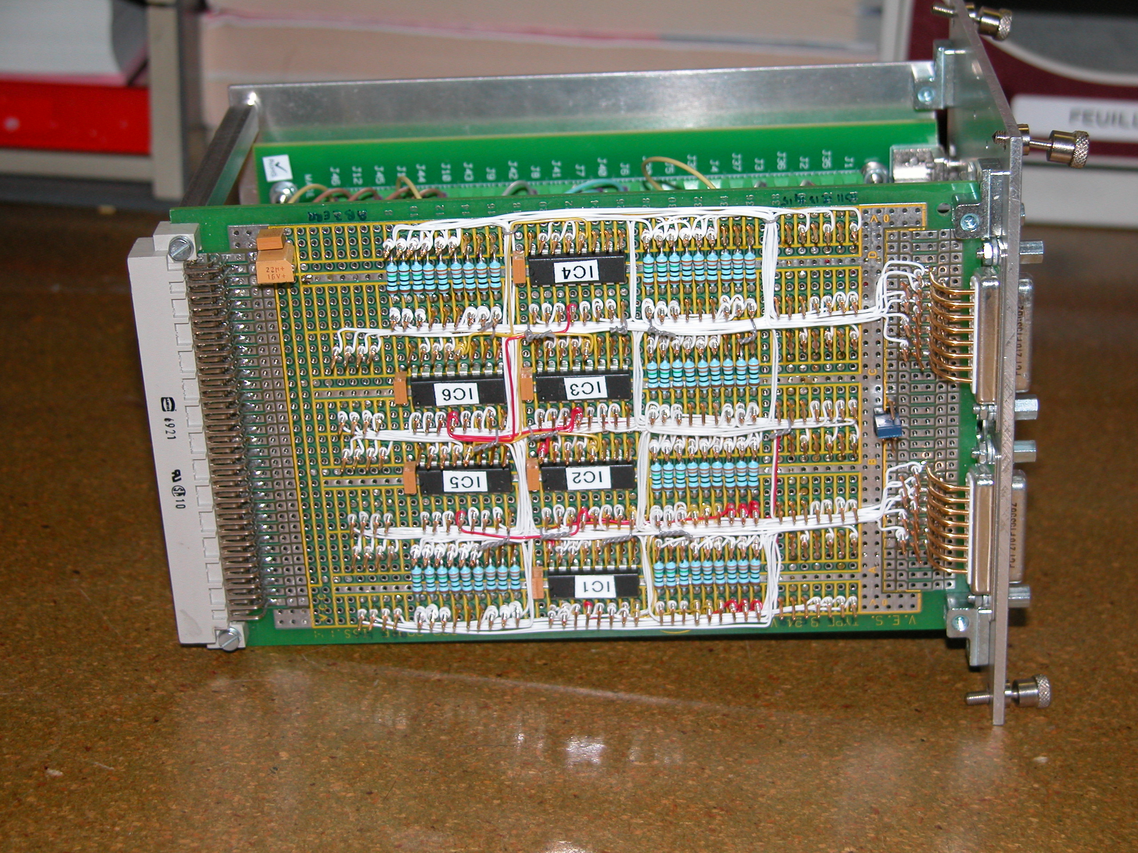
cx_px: 569
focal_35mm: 78
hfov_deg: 25.0
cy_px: 426
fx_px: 2564
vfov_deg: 18.9
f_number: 3.4
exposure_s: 1/125
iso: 100
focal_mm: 19.9
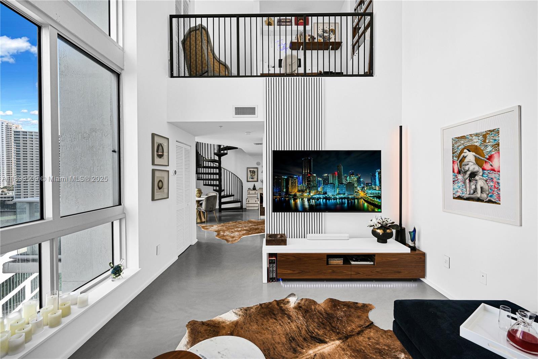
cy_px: 180
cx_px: 269
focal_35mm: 14
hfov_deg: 104.2
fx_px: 209
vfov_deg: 81.2
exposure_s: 1/80
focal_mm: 14
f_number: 5
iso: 100
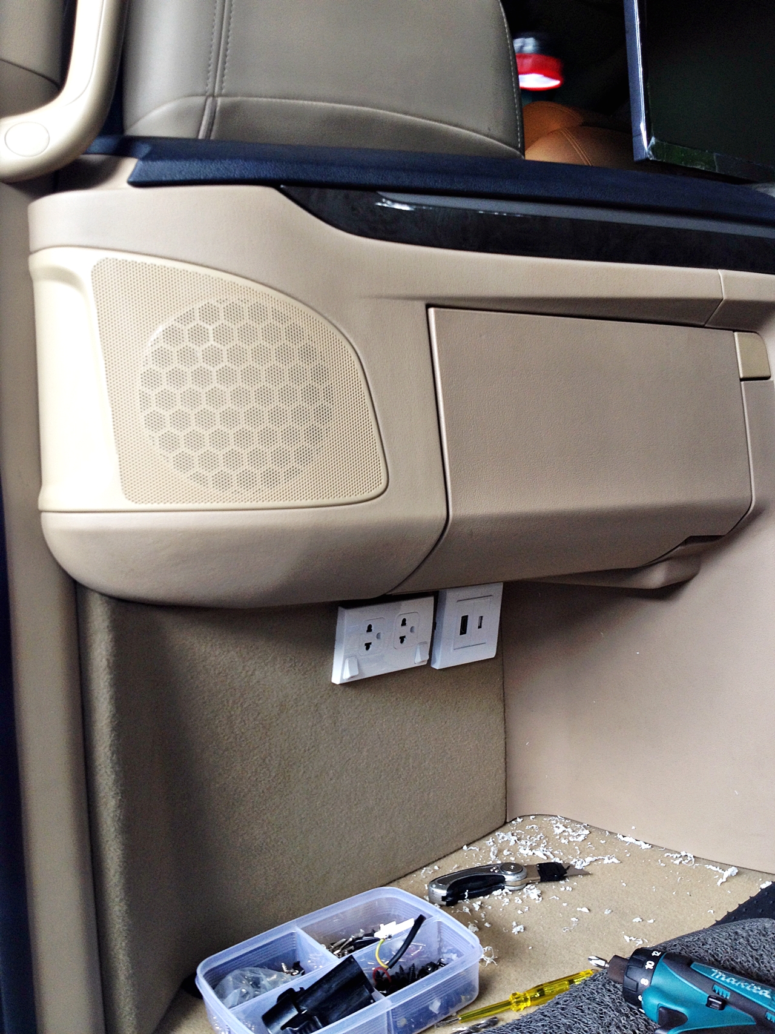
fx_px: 1045
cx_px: 388
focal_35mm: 35
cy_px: 517
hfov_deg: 40.7
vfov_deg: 52.6
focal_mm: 4.28
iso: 80
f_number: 2.4
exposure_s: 1/20
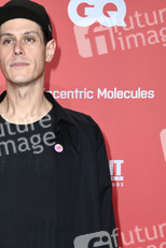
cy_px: 193
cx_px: 31
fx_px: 837
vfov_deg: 16.8
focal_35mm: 121
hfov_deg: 11.3
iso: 1000
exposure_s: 1/250
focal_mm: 70
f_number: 5.6
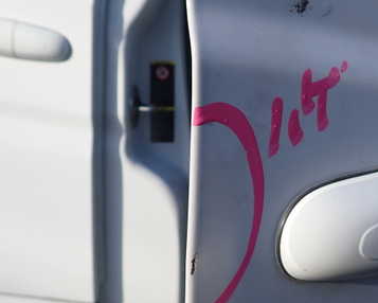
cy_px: 188
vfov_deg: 36.3
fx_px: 459
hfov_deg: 44.2
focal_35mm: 41
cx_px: 250
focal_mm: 4.5
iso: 100
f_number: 8
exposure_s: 1/200
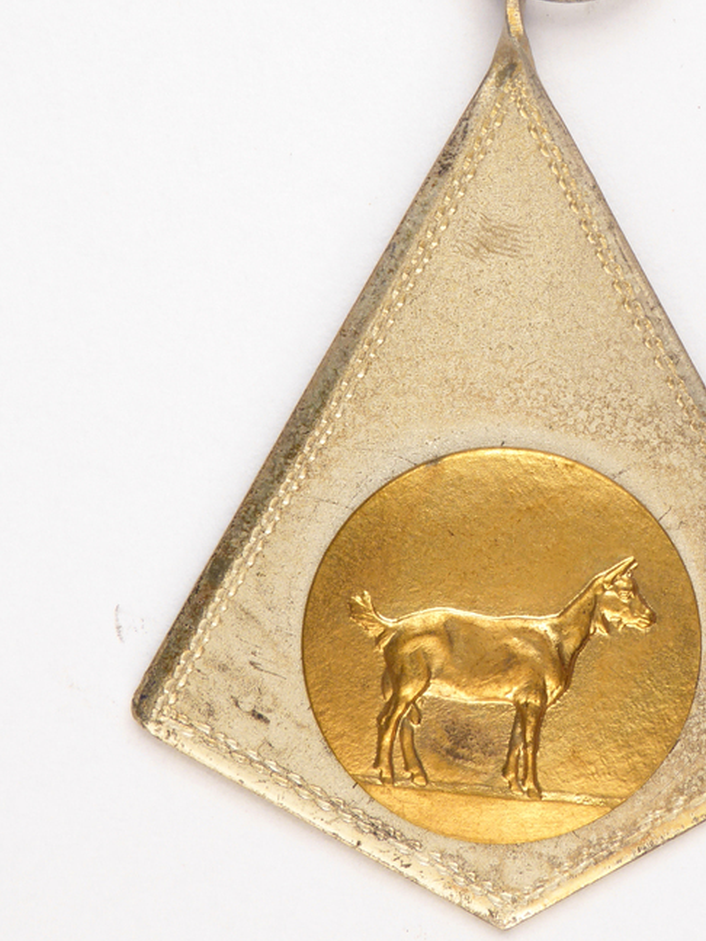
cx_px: 479
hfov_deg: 12.1
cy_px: 408
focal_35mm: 122
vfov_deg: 16.1
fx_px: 3318
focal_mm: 14.1
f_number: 8
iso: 100
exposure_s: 1/13
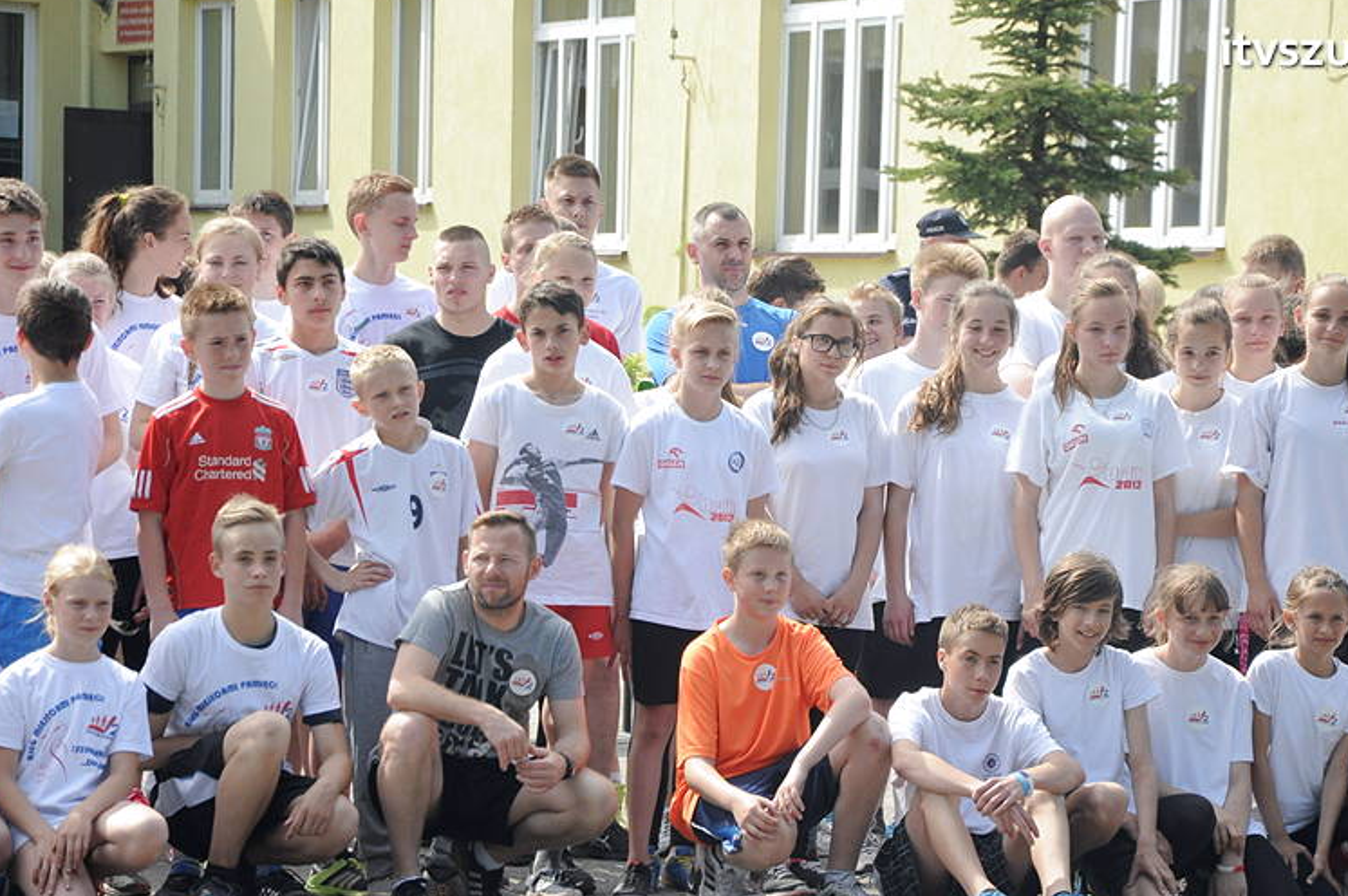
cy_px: 498
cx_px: 750
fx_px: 6718
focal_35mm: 180
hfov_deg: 11.5
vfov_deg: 7.6
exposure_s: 1/800
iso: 800
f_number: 7.1
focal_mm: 105
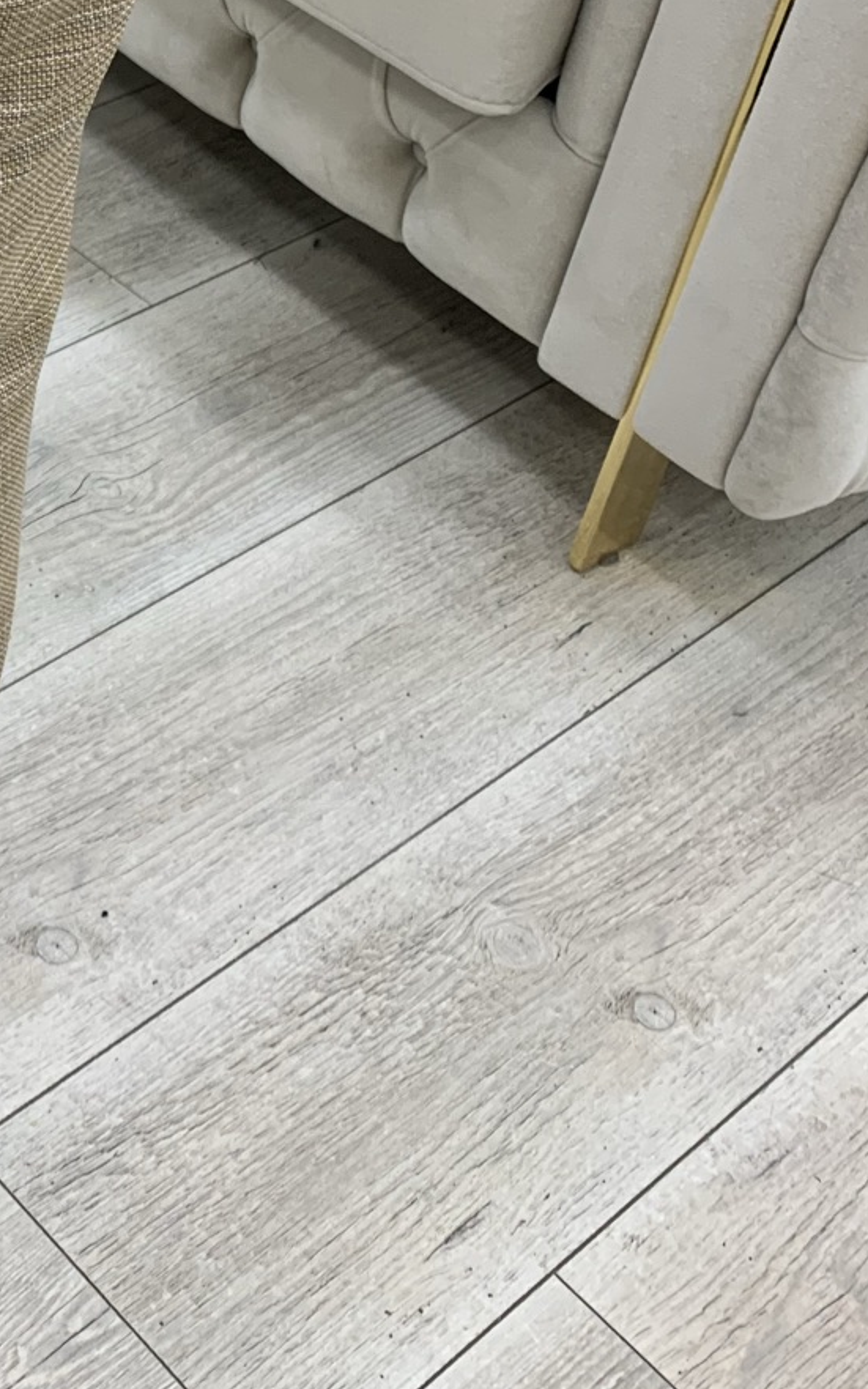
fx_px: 2423
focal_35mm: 64
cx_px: -284
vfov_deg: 30.3
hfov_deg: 18.7
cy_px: 93
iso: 80
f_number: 1.8
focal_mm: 4.25
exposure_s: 1/121
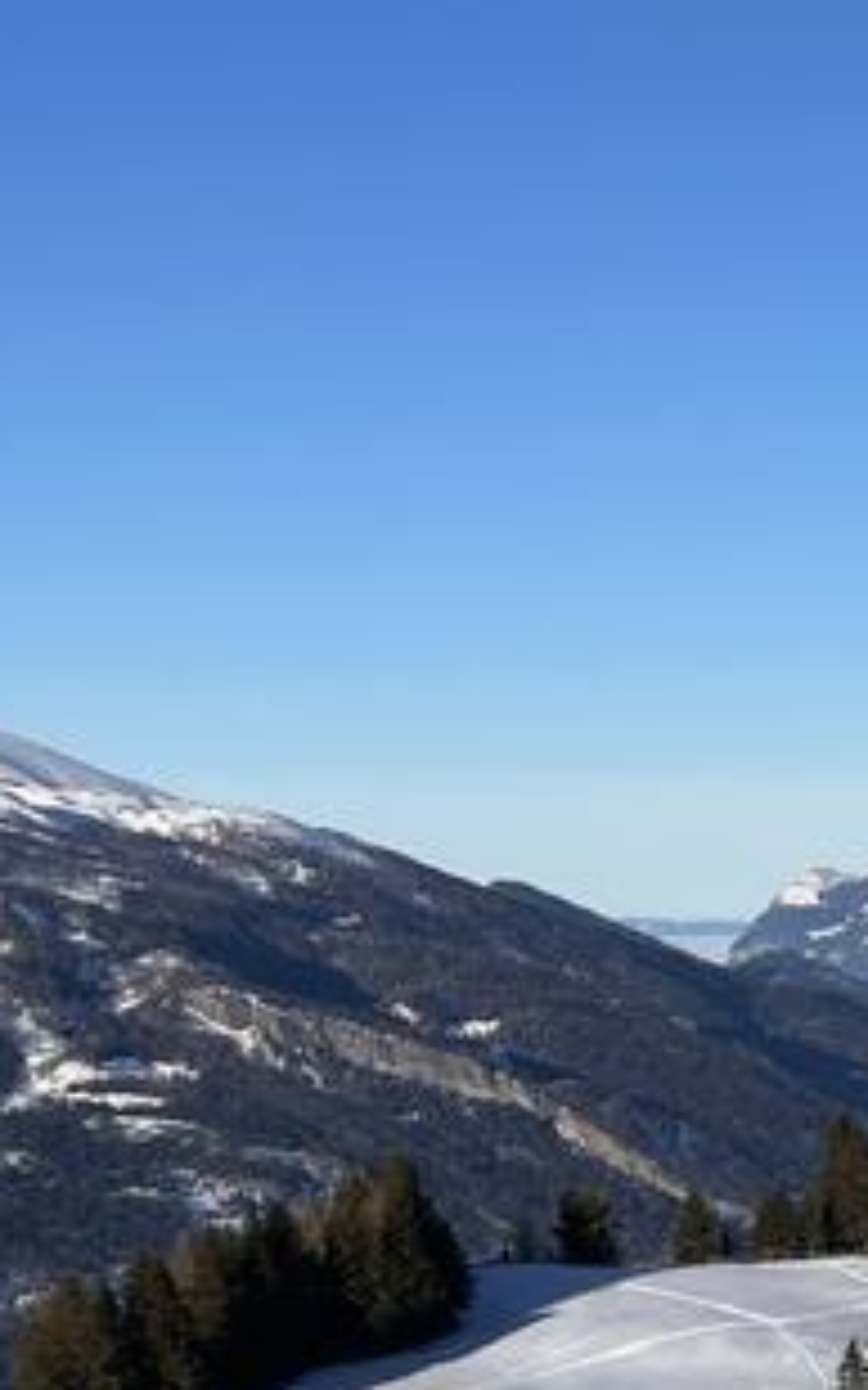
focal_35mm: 92
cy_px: 1424
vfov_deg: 21.7
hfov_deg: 11.9
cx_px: 1970
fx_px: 3484
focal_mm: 4.2
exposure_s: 1/5051
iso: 32
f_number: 1.6
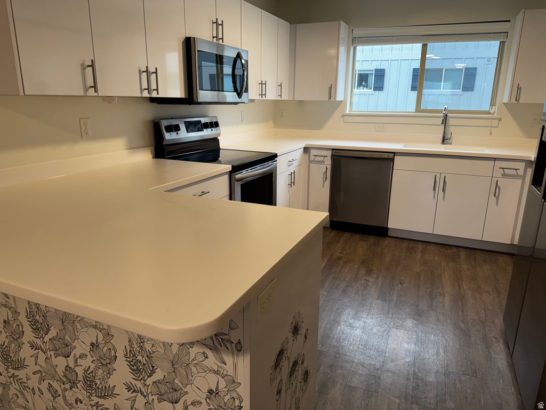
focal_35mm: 24
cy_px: 205
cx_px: 273
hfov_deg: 71.6
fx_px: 379
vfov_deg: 56.8
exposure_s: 1/120
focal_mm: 6.76
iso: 125
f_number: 1.78
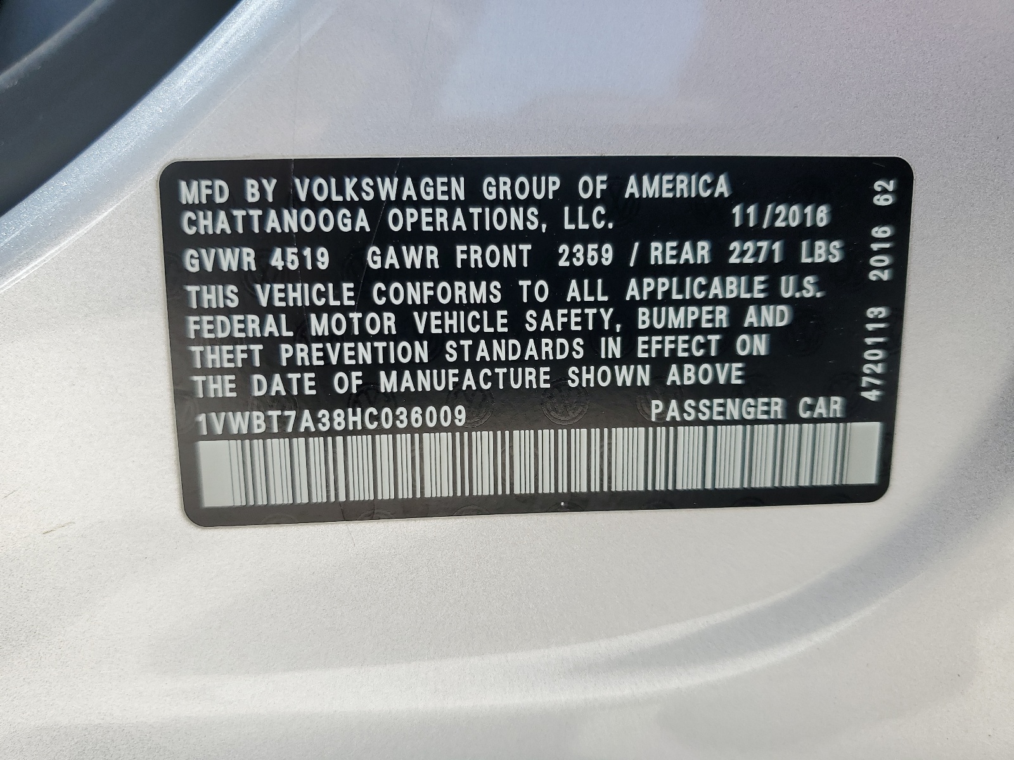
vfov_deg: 53.1
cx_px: 507
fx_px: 762
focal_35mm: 26
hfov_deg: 67.3
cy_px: 380
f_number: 1.5
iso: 50
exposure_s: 1/1111
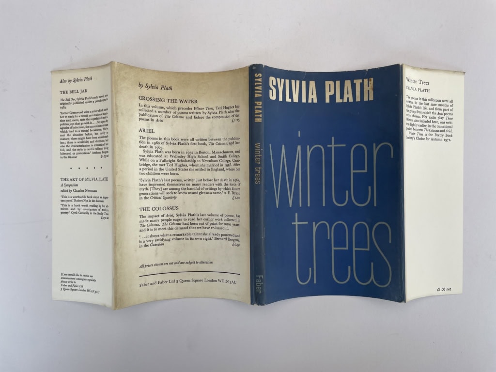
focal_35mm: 26
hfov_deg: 67.3
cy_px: 186
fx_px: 373
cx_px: 248
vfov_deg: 53.1
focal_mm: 4.2
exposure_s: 1/458
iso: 32
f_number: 1.6
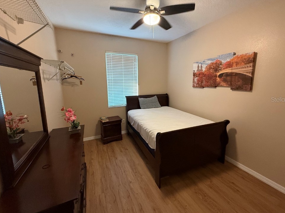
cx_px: 147
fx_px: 123
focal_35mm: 15
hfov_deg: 98.1
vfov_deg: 81.6
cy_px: 99
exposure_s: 1/60
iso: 400
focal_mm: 2.22
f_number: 2.2
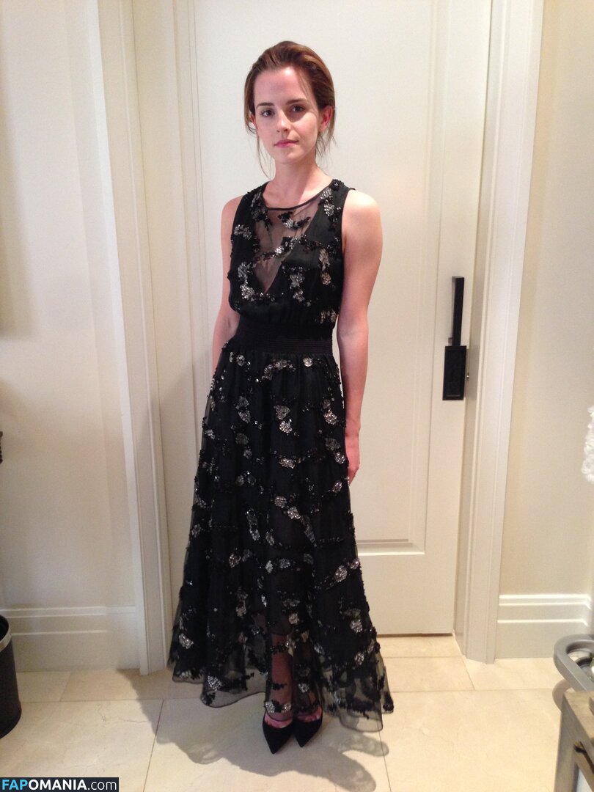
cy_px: 396
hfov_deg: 42.9
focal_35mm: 33
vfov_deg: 55.4
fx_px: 755
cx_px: 297
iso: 250
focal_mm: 4.12
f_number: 2.4
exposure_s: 1/20
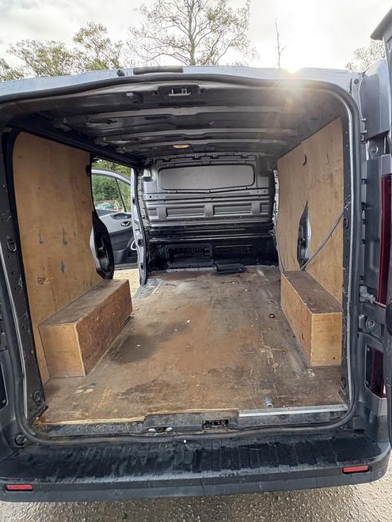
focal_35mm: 19
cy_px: 259
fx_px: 287
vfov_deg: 84.7
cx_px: 230
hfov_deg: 68.2
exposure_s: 1/136
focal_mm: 2.22
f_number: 2.2
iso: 100
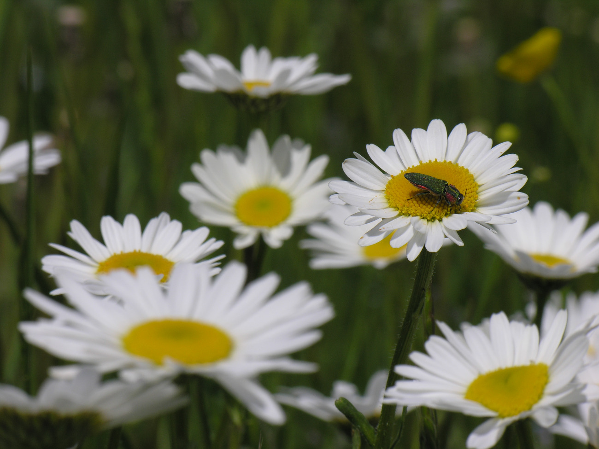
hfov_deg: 5.7
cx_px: 300
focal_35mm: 350
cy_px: 224
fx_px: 6056
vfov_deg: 4.2
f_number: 7.4
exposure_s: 1/454
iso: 50
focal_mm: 89
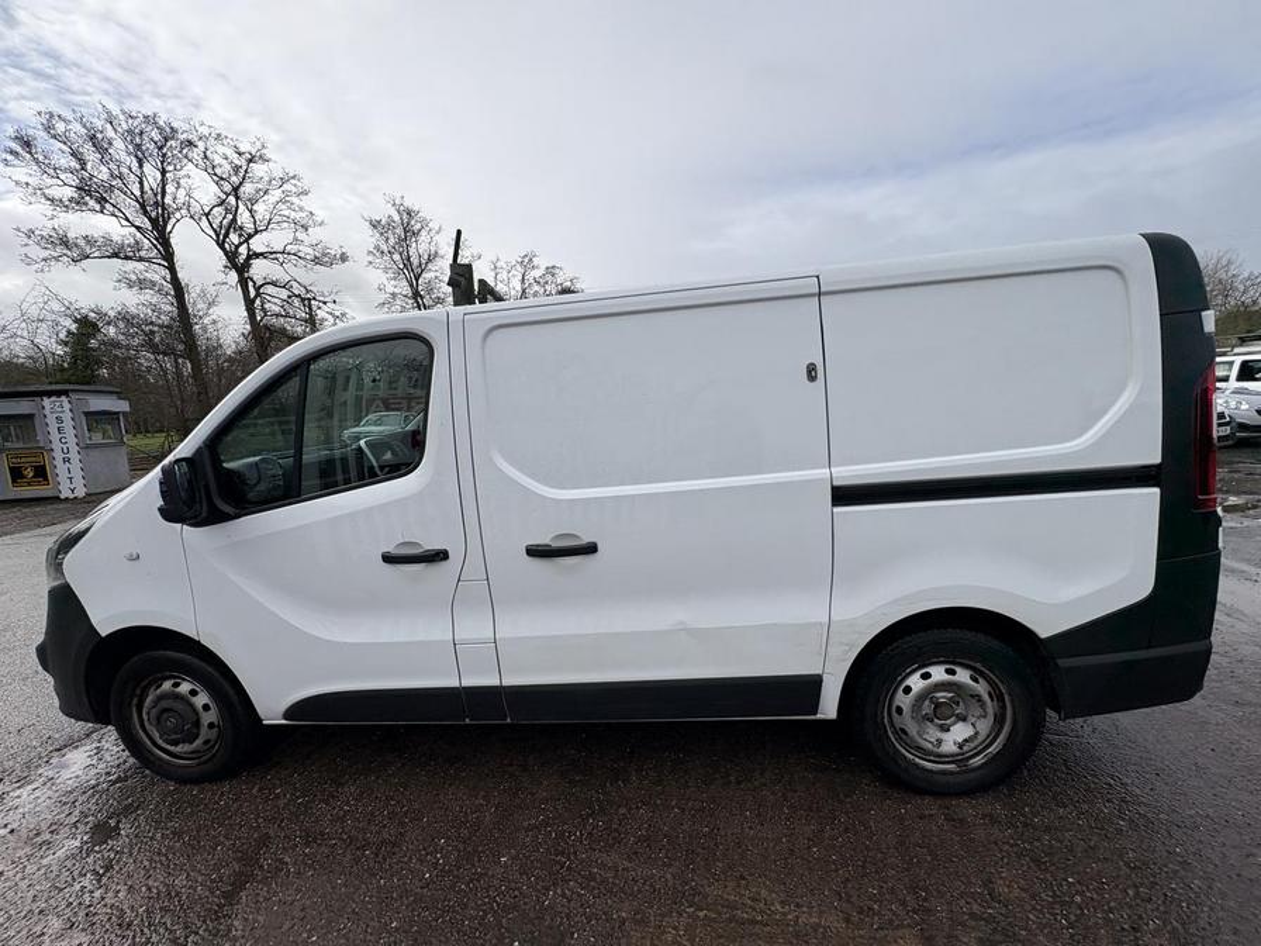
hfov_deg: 102.1
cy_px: 473
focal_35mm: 14
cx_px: 630
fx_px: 510
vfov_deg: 85.7
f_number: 2.2
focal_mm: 2.22
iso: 40
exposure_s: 1/1449
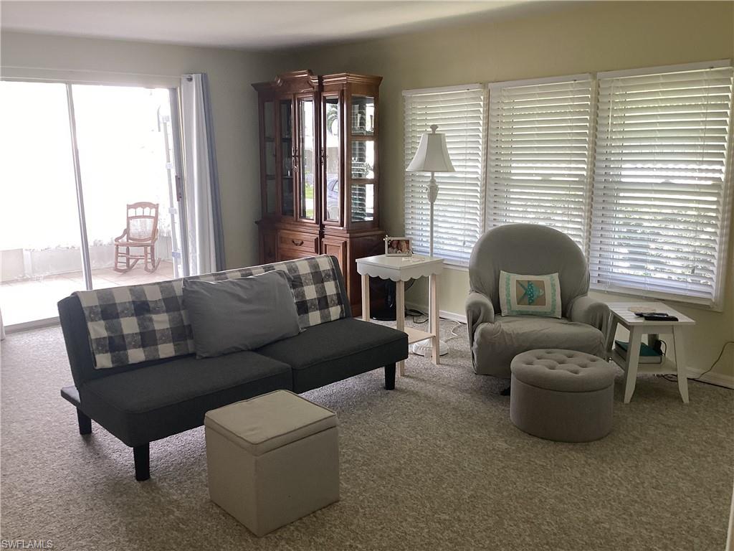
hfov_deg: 58.4
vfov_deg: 45.4
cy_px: 276
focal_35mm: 31
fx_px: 657
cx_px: 367
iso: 64
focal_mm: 3.3
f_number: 2.4
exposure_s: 1/60
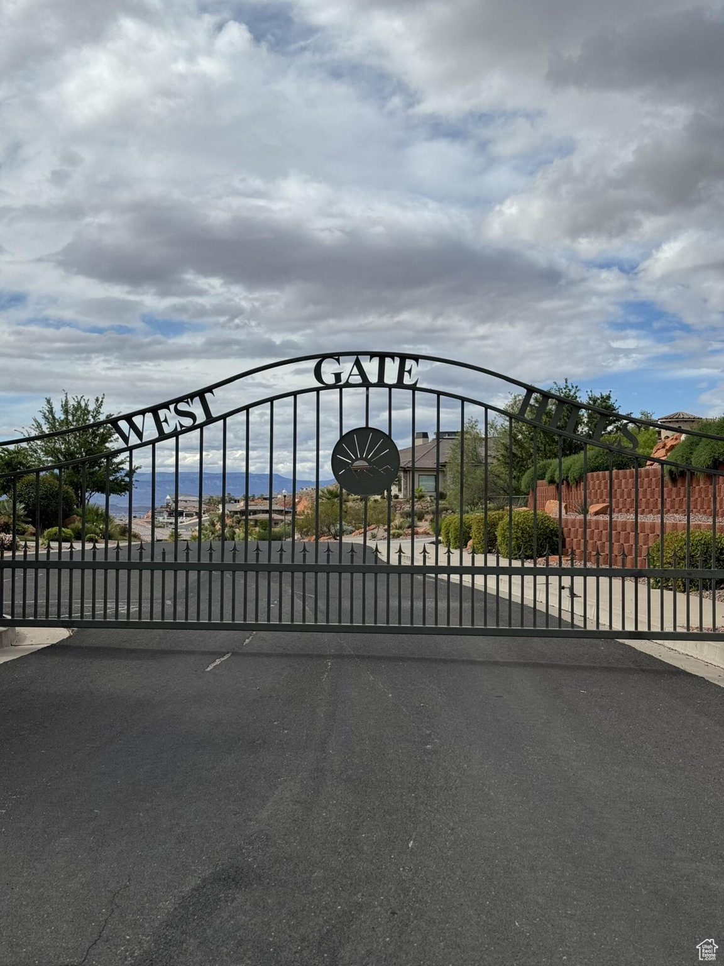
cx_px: 362
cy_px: 483
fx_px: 1339
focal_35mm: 48
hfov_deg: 30.3
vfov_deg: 39.7
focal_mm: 6.76
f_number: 1.78
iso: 64
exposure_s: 1/7092
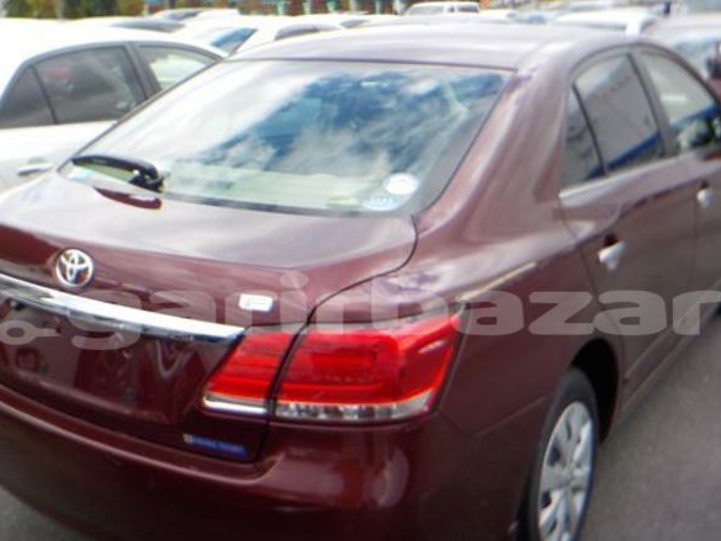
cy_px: 311
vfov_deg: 35.1
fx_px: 854
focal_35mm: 41
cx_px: 341
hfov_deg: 45.7
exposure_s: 1/200
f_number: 3.3
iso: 125
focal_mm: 4.1
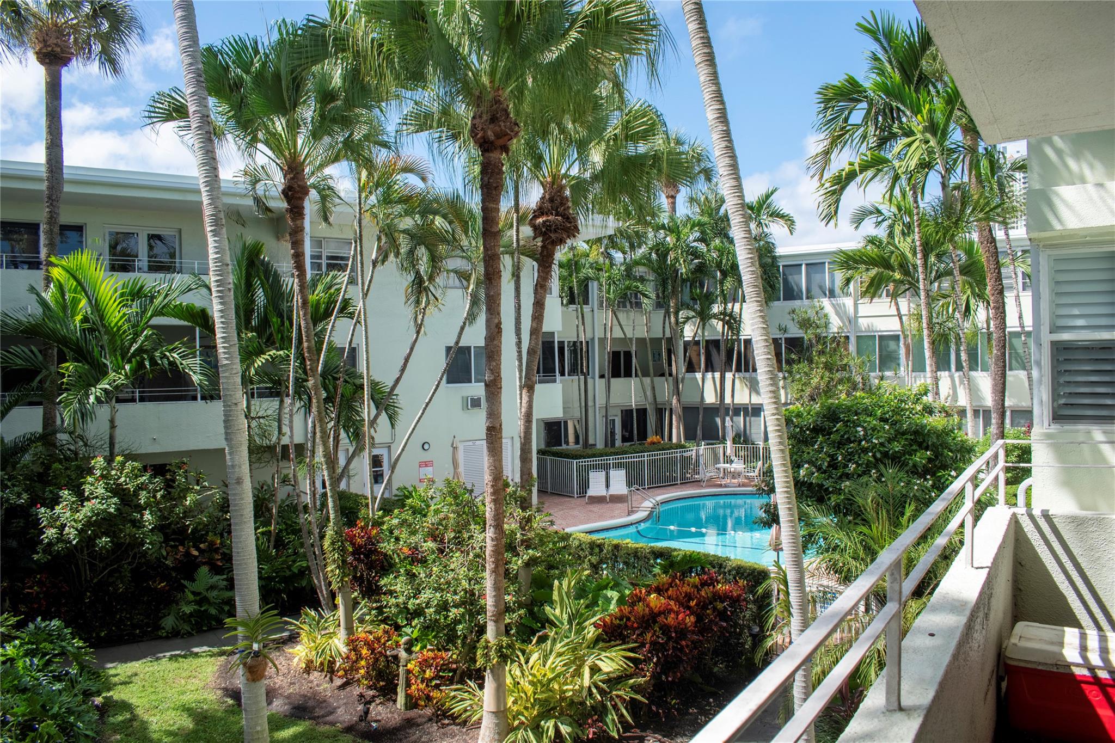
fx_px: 836
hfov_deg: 67.4
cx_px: 558
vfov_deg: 47.9
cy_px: 372
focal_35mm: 27
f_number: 6.3
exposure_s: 1/2500
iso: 320
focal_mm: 18
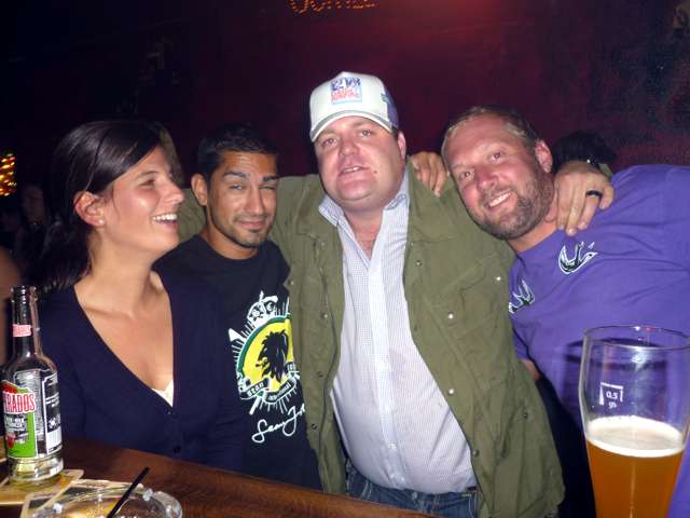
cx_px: 345
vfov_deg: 42.9
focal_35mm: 33
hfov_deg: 55.4
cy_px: 259
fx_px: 658
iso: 100
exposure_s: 1/30
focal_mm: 5.5
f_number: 2.8
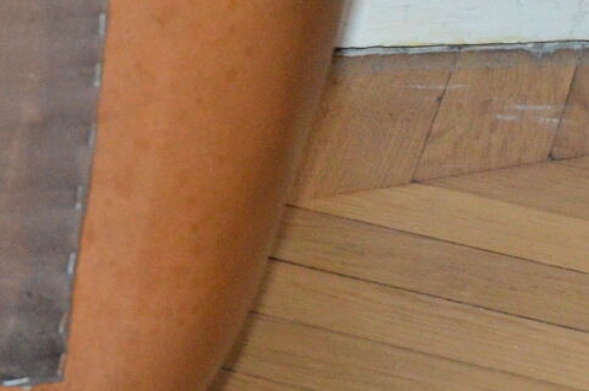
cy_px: 29
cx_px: -569
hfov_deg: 6.8
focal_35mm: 292
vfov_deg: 4.7
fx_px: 4769
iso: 2000
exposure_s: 1/60
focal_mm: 38
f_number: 6.3
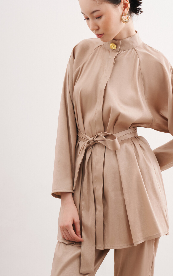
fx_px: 649
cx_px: 109
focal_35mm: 86
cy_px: 124
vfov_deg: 24.1
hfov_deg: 15.2
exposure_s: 1/160
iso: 400
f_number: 11
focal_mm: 60
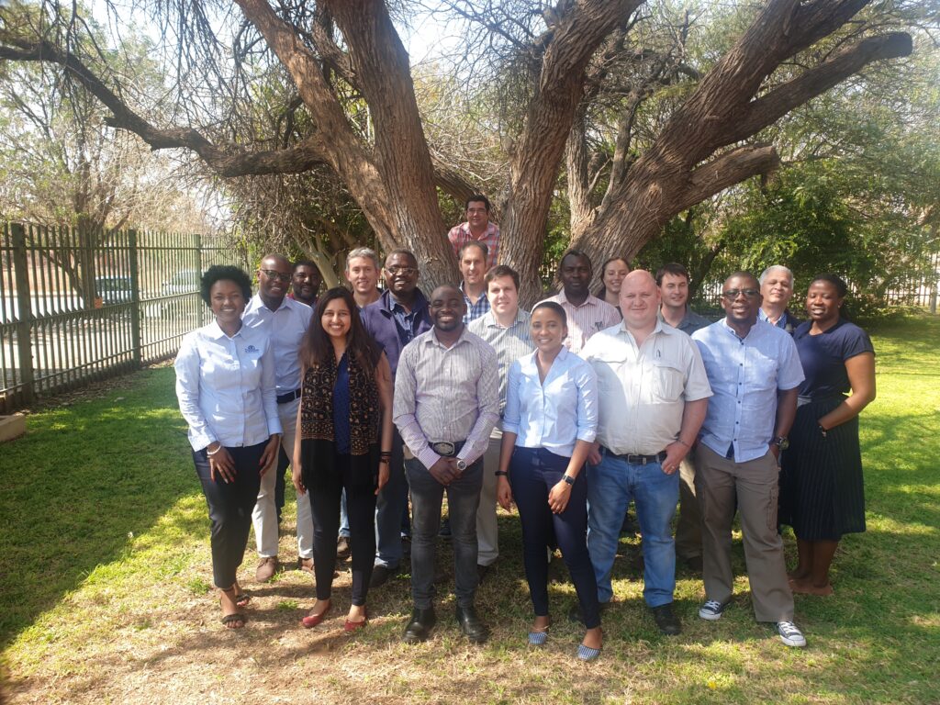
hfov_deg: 67.3
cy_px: 352
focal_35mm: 26
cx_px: 470
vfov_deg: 53.1
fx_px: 706
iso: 50
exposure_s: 1/313
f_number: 2.4
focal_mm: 4.3
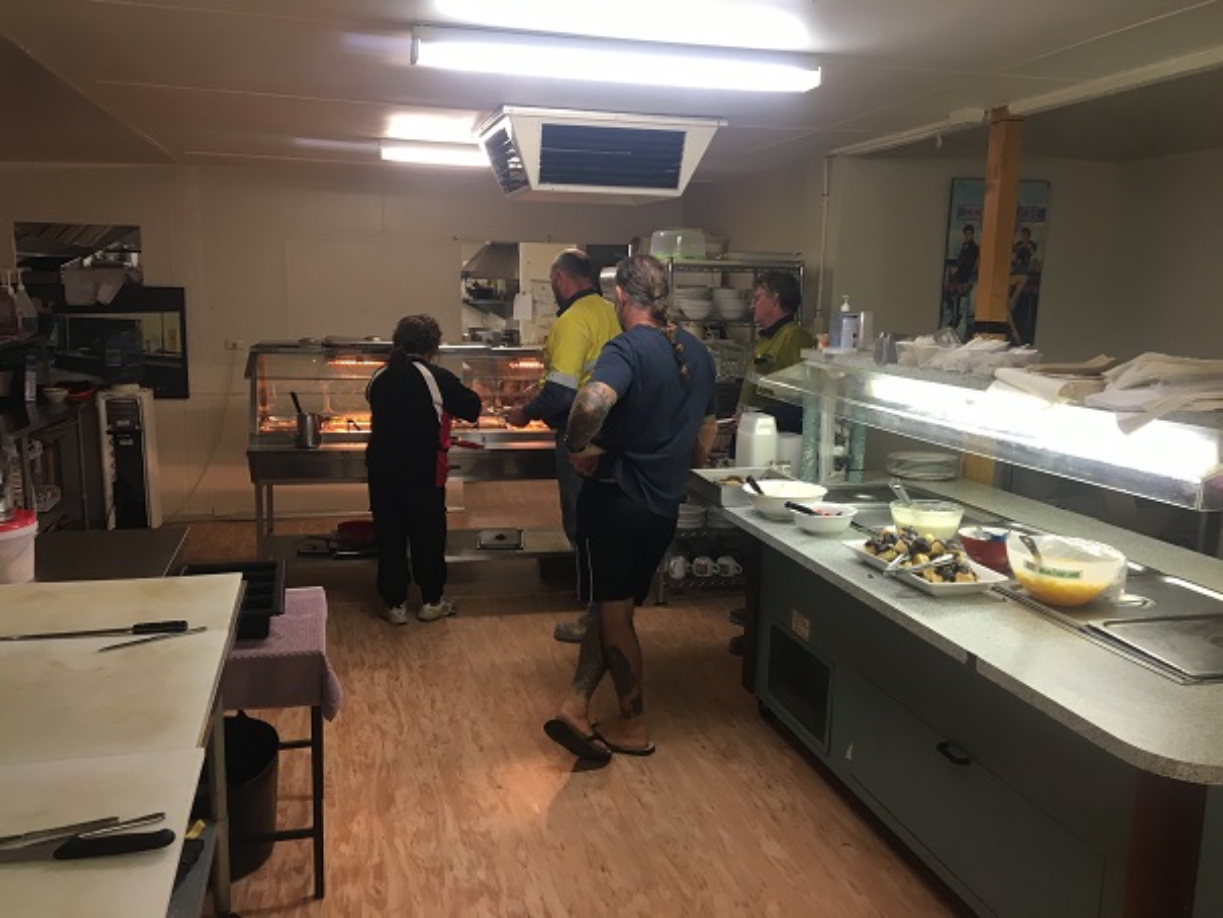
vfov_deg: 48.2
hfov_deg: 61.6
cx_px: 612
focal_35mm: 29
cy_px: 459
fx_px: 1025
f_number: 2.2
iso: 80
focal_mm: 4.15
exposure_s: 1/33
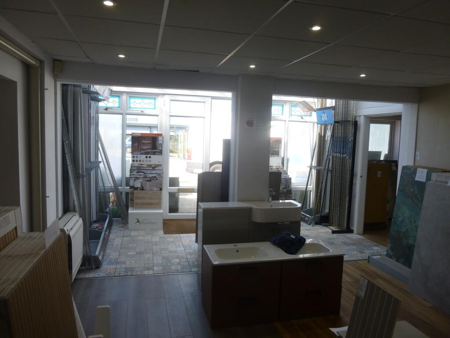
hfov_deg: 69.4
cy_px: 169
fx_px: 325
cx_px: 225
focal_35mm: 25
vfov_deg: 54.9
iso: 100
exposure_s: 1/125
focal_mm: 4.5
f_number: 3.1
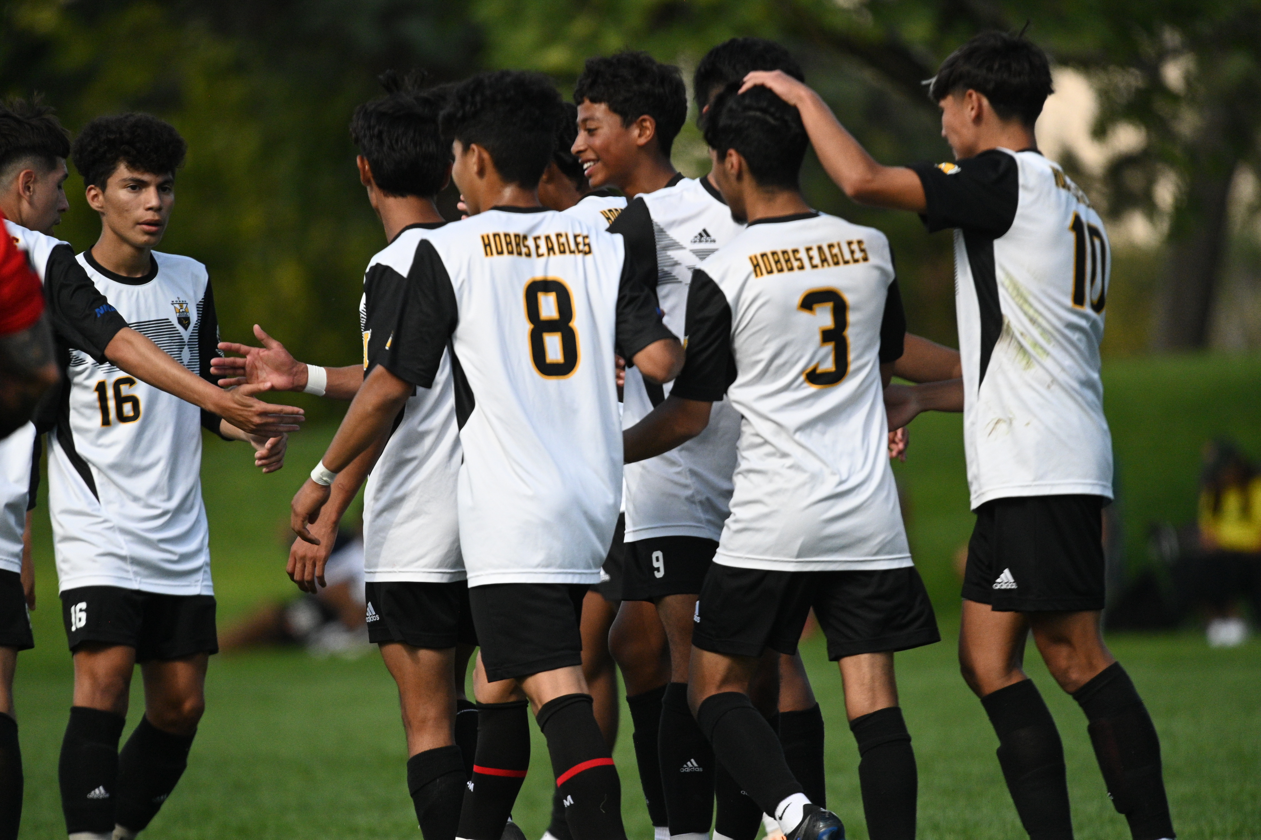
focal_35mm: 600
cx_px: 630
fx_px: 21009
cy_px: 420
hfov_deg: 3.4
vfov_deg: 2.3
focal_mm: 600
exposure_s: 1/8000
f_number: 6.3
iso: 5000
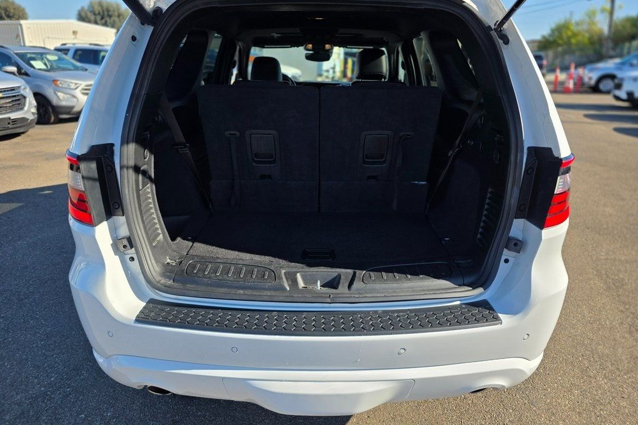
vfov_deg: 53.1
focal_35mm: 24
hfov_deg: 73.8
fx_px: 425
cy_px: 206
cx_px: 319
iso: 80
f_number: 1.7
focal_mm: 6.3
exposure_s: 1/3891
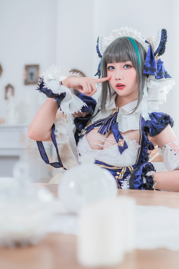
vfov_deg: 42.5
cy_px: 106
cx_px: 111
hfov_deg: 29.2
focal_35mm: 46
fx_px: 343
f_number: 1.8
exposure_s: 1/160
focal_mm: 35
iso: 160
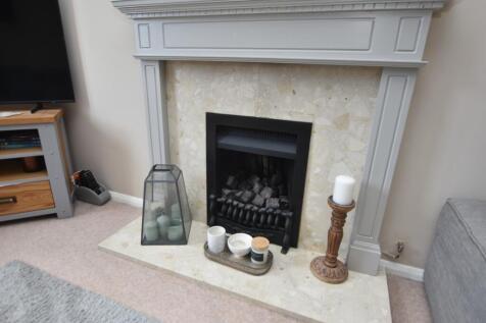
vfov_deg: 63.2
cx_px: 243
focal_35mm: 20
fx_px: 263
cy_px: 162
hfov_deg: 85.4
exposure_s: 1/20
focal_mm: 13
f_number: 3.5
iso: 140
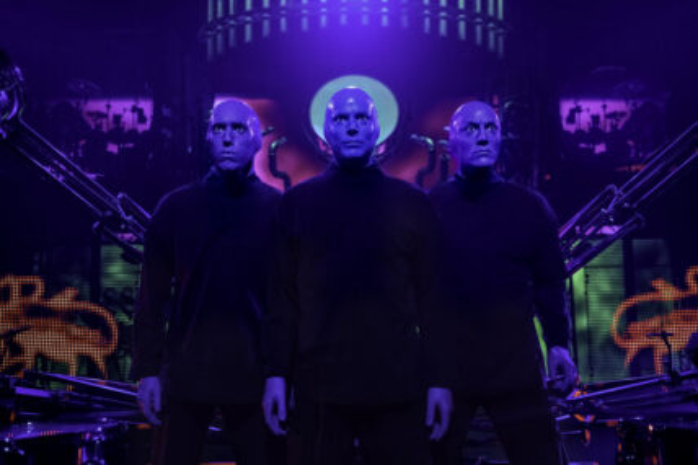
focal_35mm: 36
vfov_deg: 36.8
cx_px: 349
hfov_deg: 53.2
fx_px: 698
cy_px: 232
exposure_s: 1/250
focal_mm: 36
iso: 1250
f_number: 4
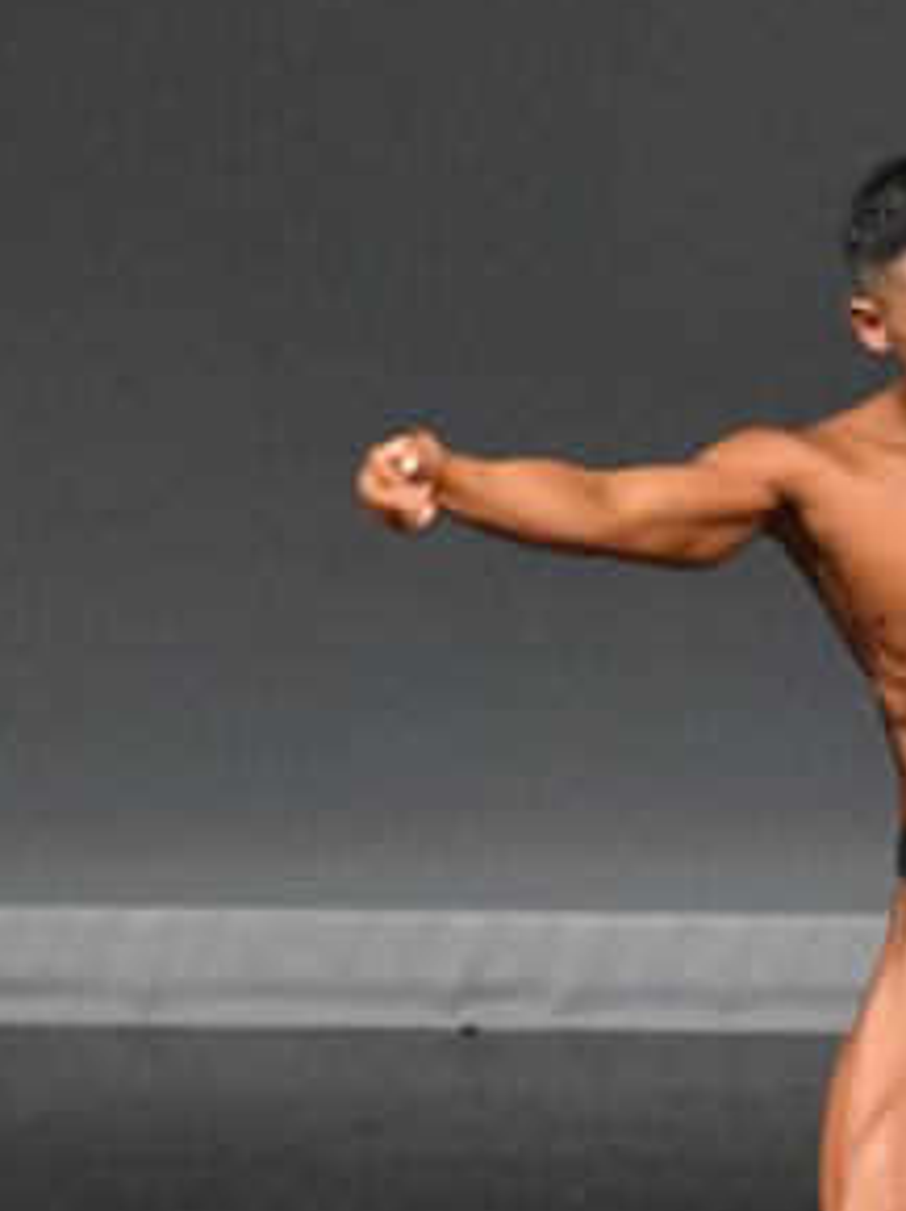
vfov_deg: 2.5
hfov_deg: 1.8
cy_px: 718
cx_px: 1434
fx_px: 28308
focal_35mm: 810
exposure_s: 1/400
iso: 4000
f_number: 5.6
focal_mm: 210
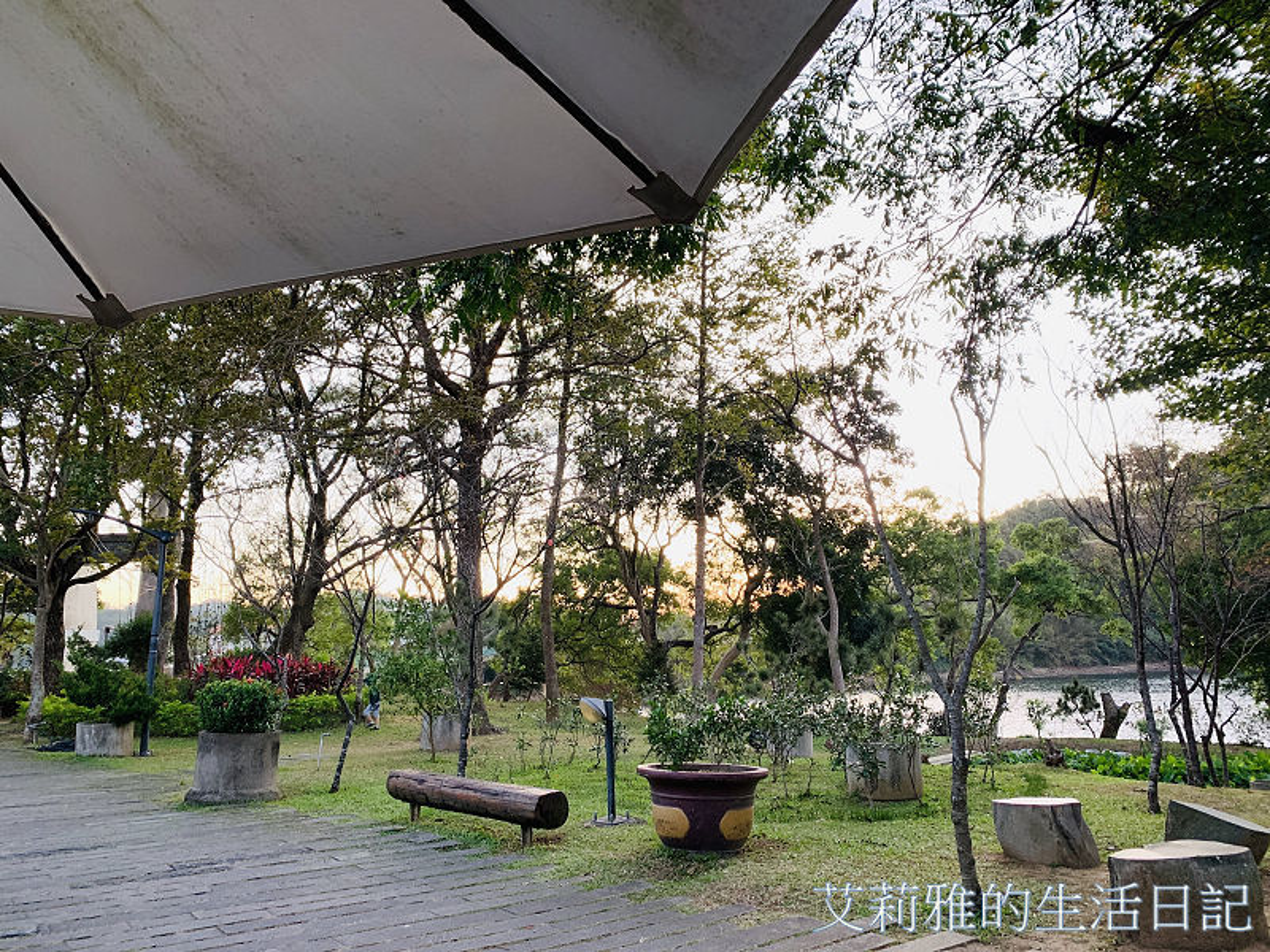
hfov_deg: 67.3
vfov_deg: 53.1
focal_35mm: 26
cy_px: 476
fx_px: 954
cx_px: 635
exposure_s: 1/60
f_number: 1.8
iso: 100
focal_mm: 4.25
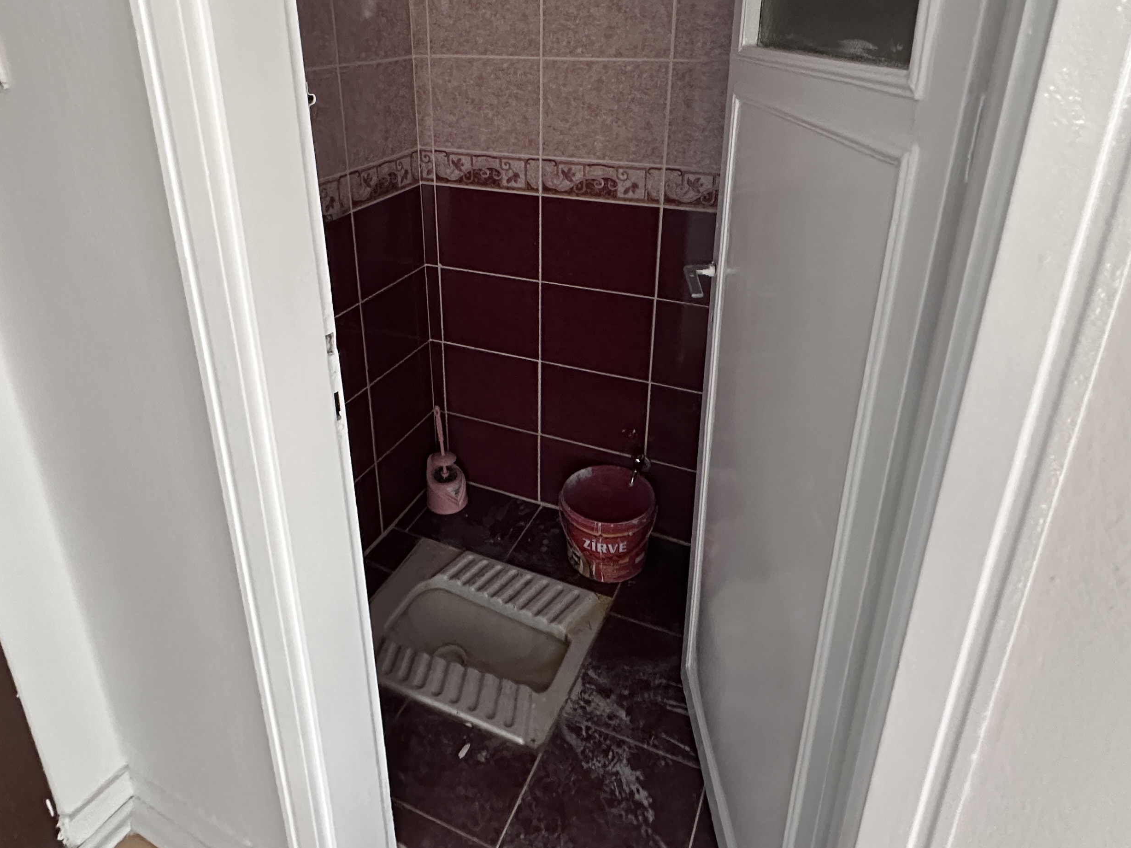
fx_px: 752
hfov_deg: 73.7
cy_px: 291
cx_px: 507
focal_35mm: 23
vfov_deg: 57.7
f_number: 2.2
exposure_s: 1/60
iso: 1000
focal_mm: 2.22
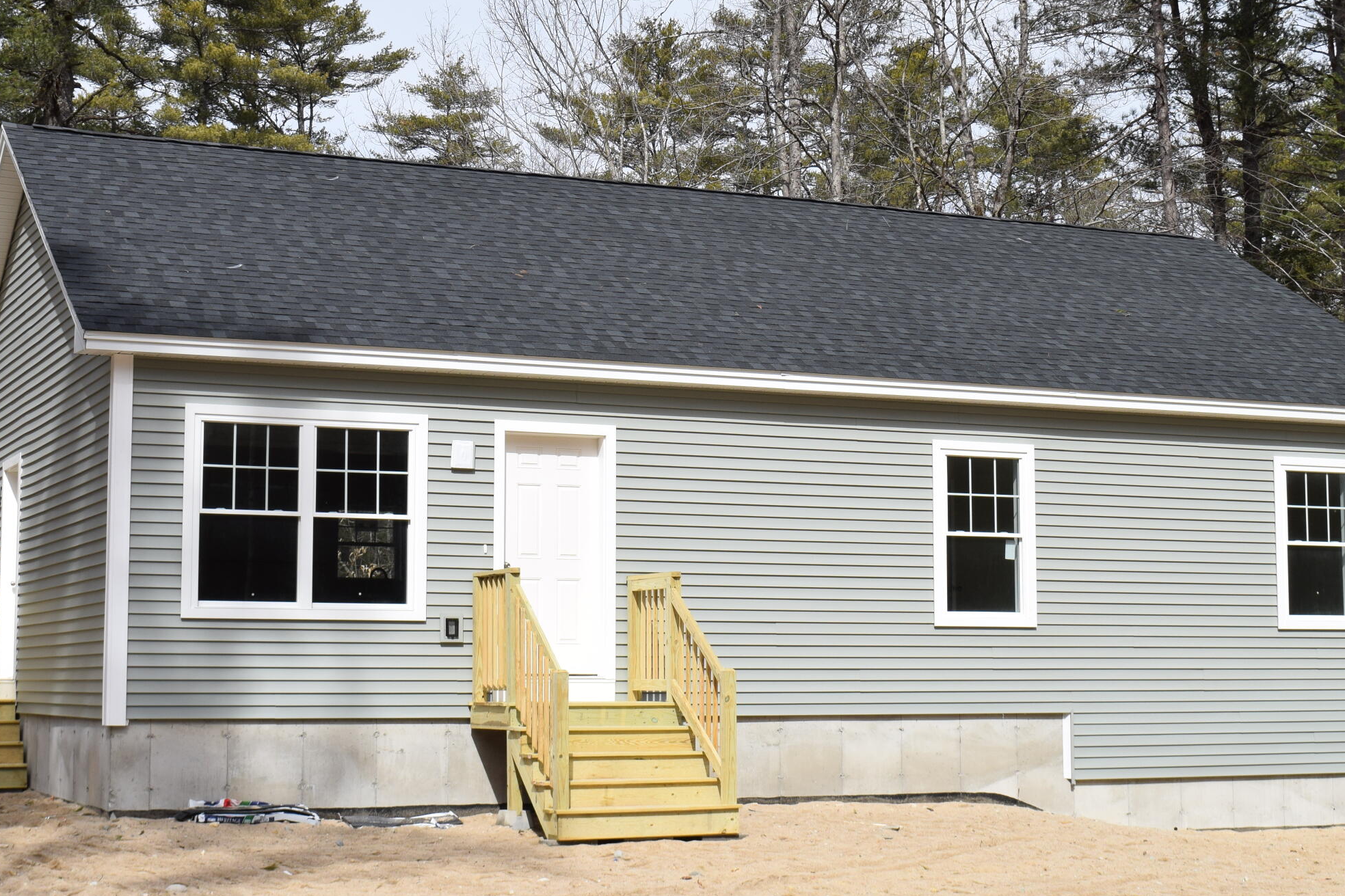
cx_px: 644
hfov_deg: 32.5
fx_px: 2307
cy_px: 456
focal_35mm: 62
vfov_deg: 22.0
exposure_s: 1/500
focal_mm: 27
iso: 200
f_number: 11
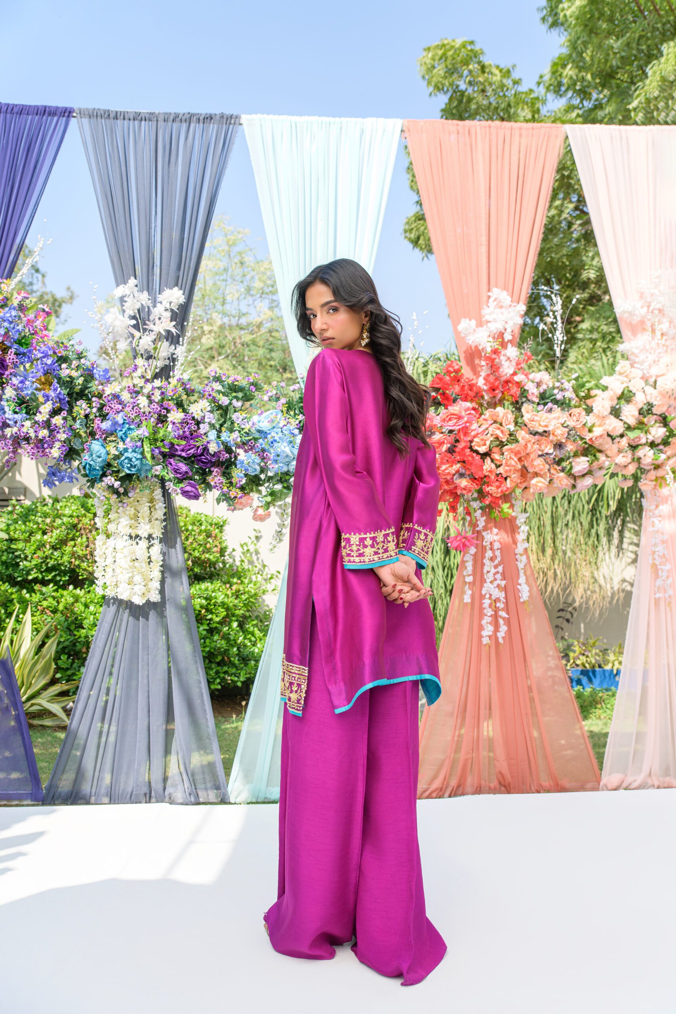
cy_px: 507
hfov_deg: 37.9
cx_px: 338
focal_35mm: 35
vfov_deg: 54.4
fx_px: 986
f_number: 4
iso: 100
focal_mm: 35
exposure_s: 1/800
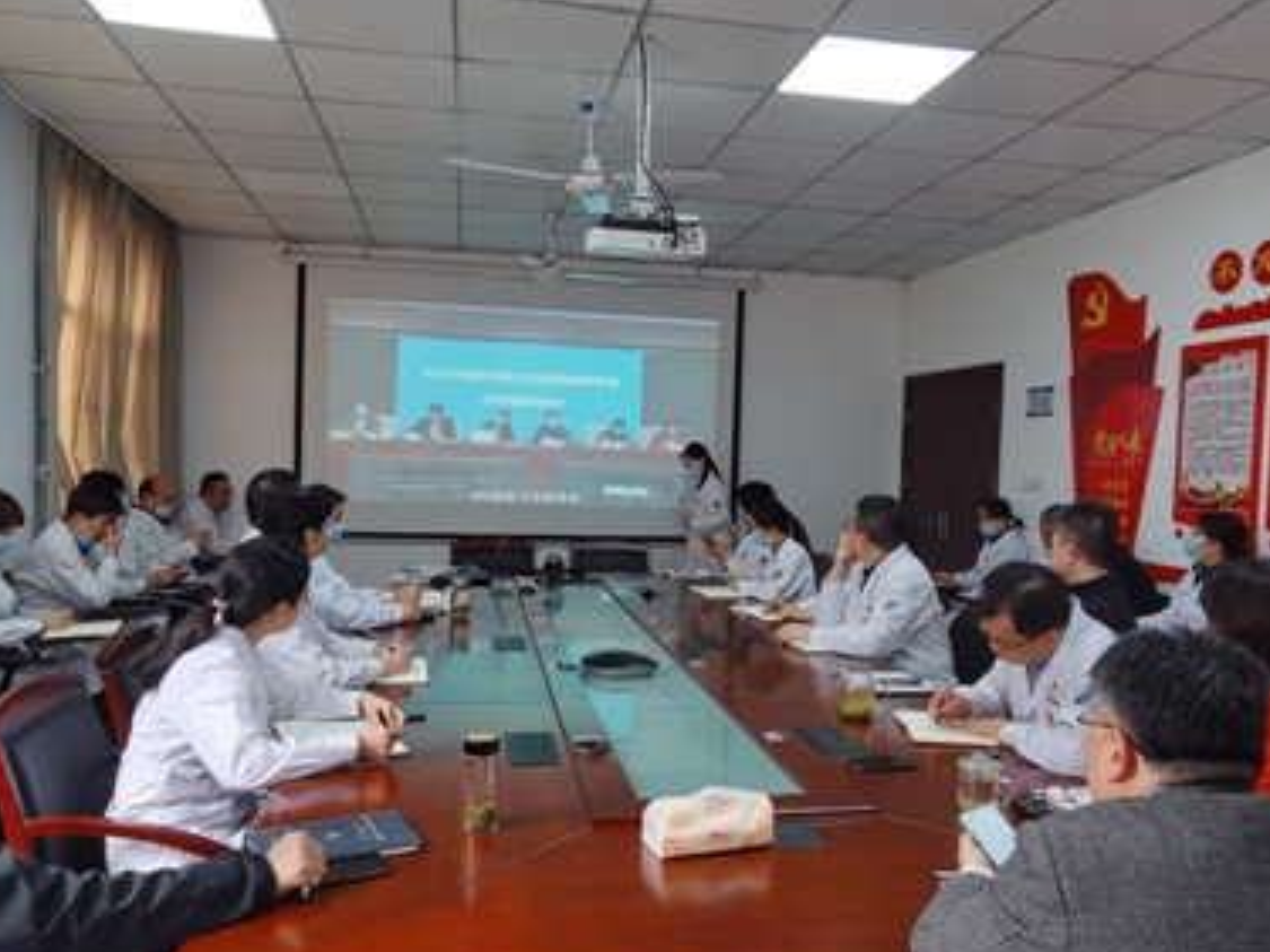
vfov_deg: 48.2
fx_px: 1064
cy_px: 512
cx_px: 674
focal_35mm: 29
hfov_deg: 61.6
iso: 125
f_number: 2.2
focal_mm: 2.26
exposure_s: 1/50
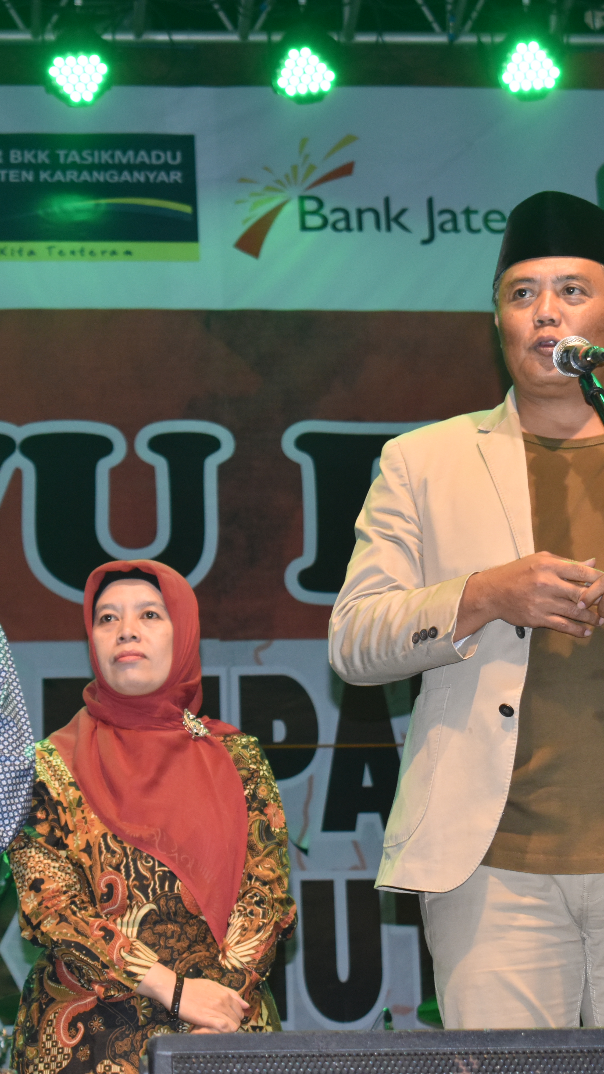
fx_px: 3696
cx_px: 370
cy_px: 537
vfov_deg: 16.5
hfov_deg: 9.3
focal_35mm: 130
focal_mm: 55
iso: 1000
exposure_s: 1/60
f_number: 5.6
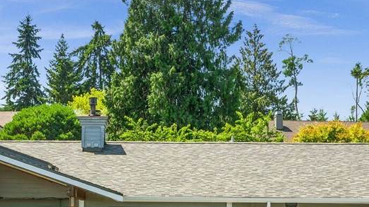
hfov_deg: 29.4
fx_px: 704
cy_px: 275
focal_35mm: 72
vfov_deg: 15.8
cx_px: 181
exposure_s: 1/320
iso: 100
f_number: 5
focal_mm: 10.26
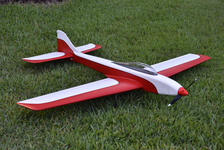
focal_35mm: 75
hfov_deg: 27.0
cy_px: 75
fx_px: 467
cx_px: 112
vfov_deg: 18.2
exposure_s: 1/125
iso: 200
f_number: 4.8
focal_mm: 50
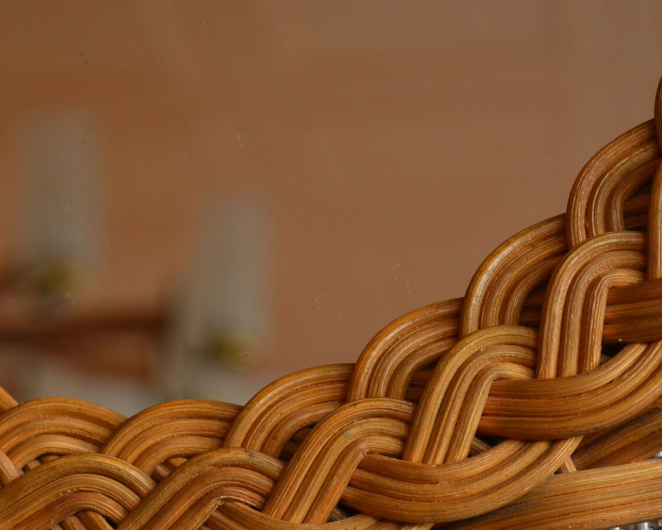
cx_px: 113
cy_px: 454
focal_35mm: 116
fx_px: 2273
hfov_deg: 16.4
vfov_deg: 13.2
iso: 400
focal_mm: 40
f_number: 5.3
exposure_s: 1/25
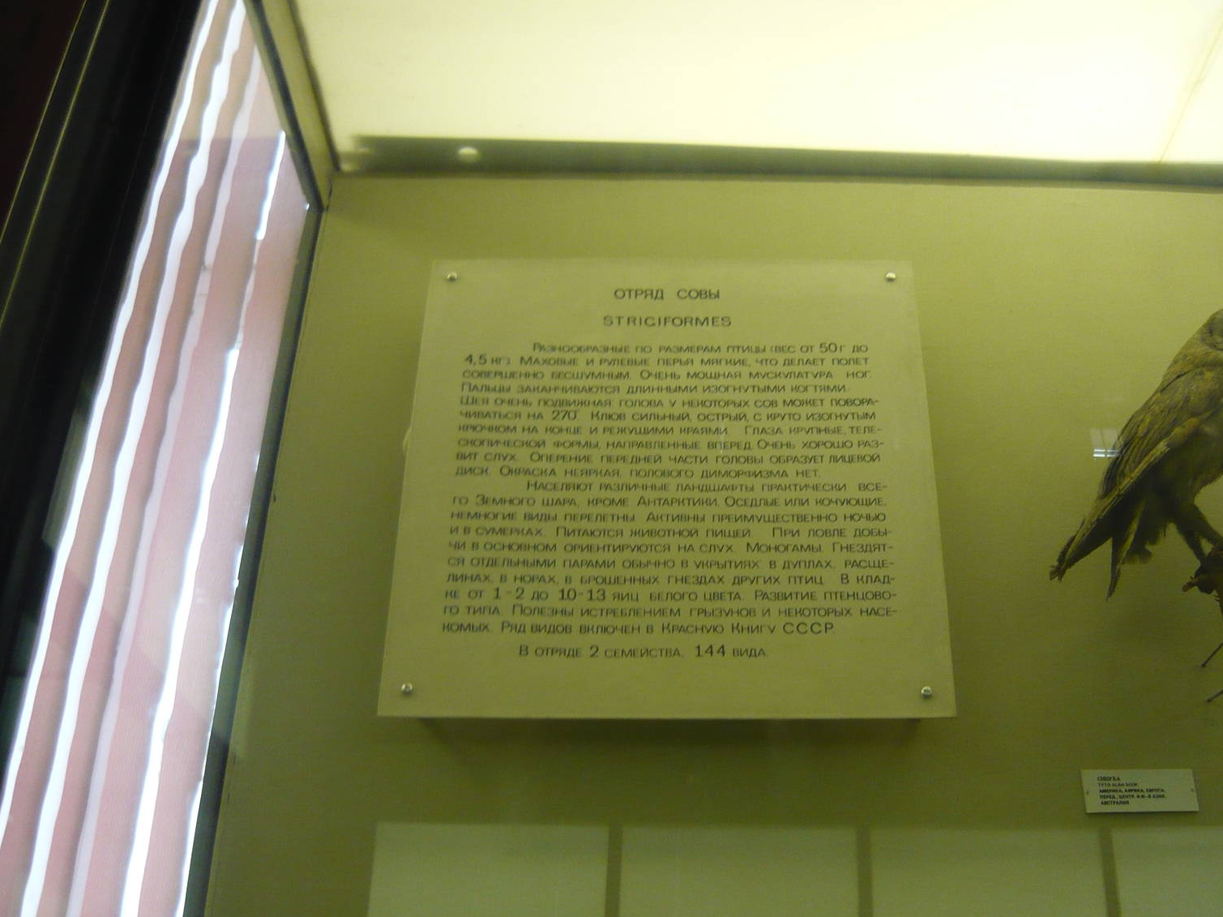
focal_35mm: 35
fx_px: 1236
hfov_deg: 52.6
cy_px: 479
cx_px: 623
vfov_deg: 40.7
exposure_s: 1/30
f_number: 2.8
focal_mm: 5.5
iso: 250
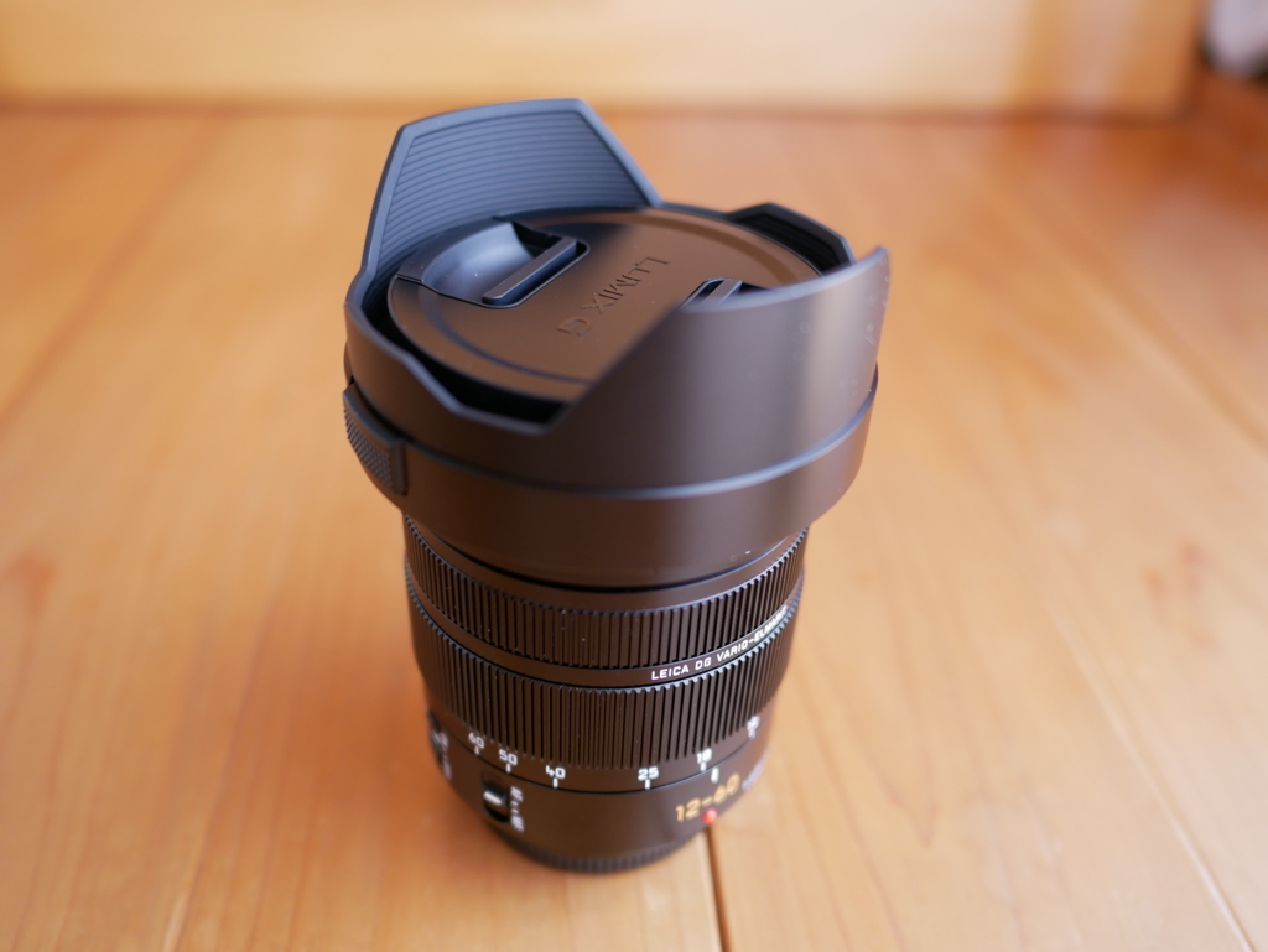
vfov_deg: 46.8
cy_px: 476
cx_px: 634
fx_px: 1099
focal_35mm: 30
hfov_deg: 59.9
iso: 200
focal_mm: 15
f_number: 2
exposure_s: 1/160
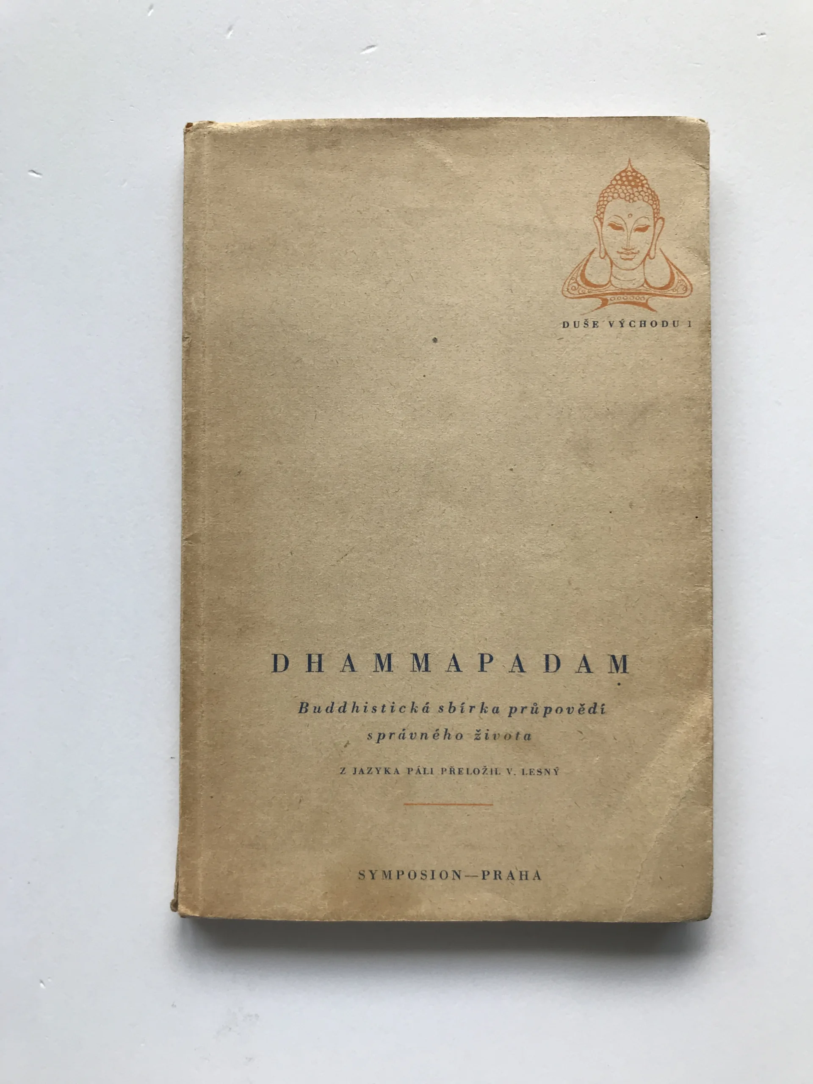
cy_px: 542
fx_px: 877
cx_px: 406
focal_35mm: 28
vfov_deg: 63.4
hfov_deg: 49.7
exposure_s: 1/111
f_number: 1.8
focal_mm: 3.99
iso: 20
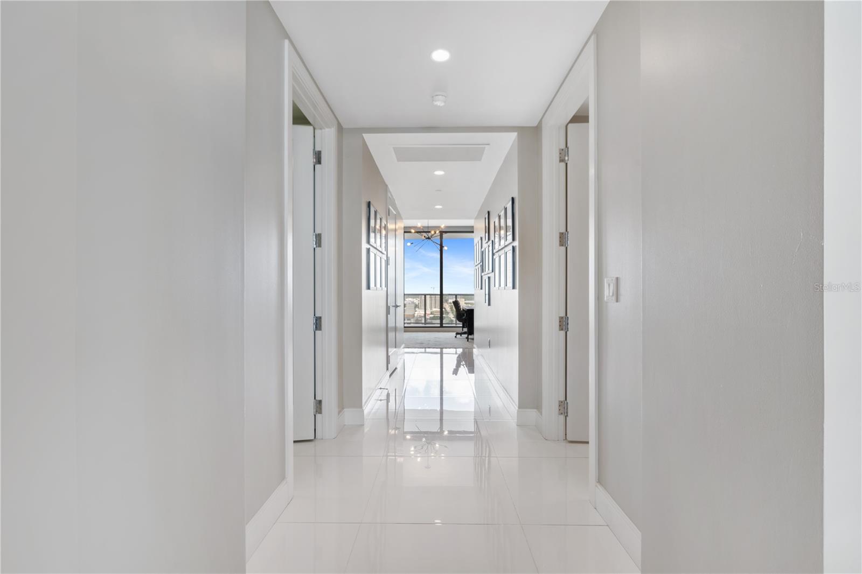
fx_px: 383
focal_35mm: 16
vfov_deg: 73.7
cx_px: 431
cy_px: 287
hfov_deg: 96.7
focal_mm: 16
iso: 200
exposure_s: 1/4
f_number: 10
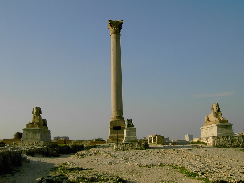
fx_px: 247
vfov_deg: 40.7
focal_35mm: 35
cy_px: 92
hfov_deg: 52.6
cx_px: 122
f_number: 6.7
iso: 100
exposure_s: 1/640
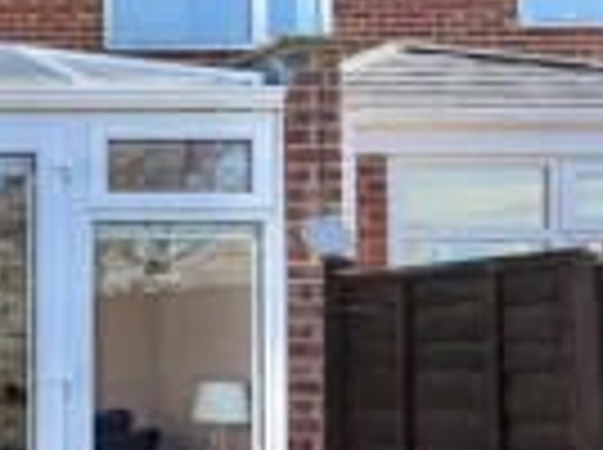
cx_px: -344
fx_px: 1061
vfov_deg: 23.8
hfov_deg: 23.8
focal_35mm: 61
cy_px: 313
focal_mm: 2.22
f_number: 2.2
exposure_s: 1/726
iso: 40
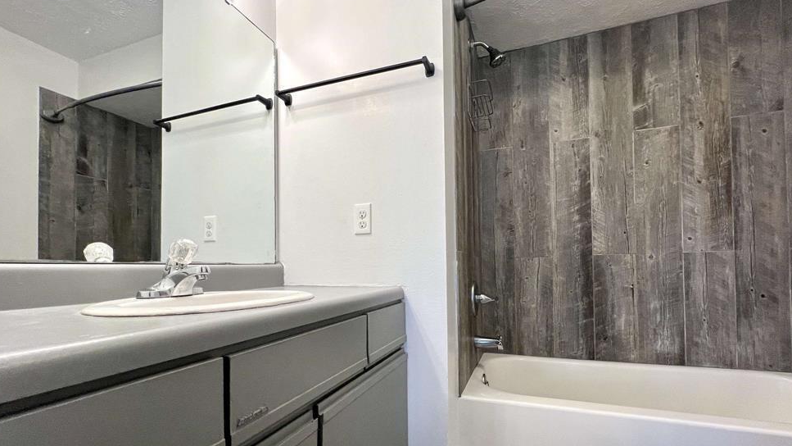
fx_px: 315
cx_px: 409
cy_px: 262
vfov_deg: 70.0
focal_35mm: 15
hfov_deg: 103.0
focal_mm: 1.57
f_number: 1.8
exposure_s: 1/120
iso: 160
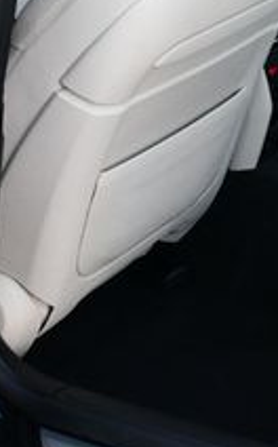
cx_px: 432
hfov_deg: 11.2
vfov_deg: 18.6
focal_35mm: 111
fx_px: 1349
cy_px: 99
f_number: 4
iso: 400
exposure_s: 1/250
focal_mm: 18
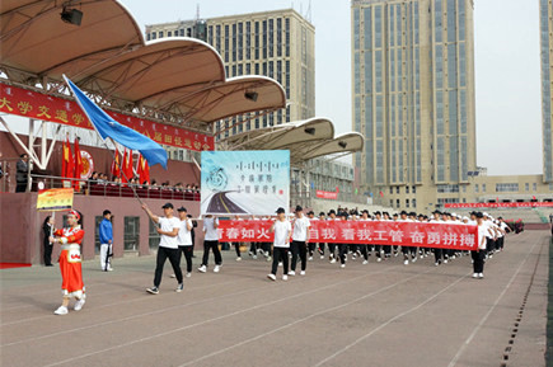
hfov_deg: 49.6
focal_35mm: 39
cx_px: 276
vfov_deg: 34.1
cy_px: 184
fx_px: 598
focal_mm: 26
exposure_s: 1/1250
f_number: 9
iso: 1600
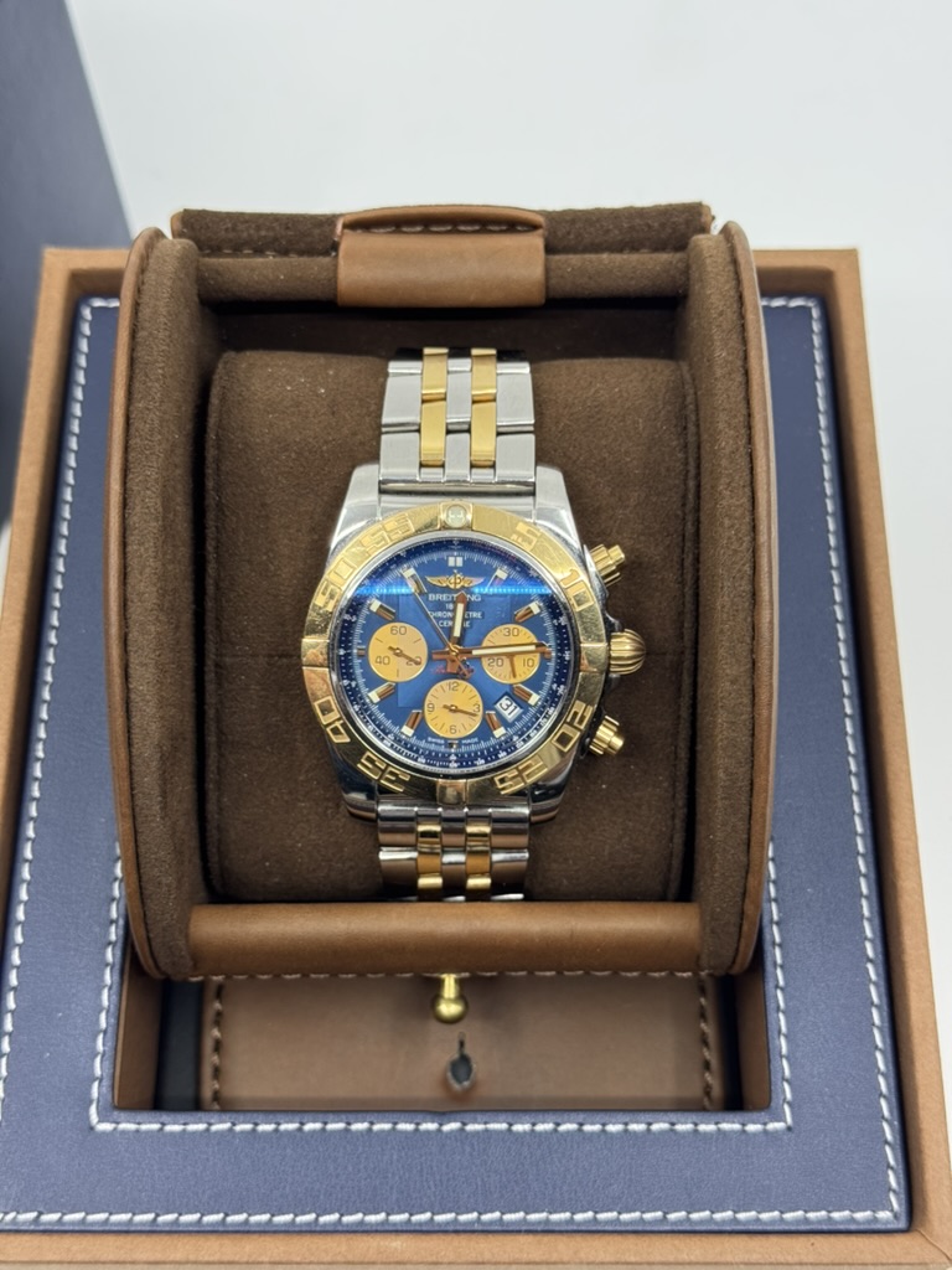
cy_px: 635
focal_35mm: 48
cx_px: 476
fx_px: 1760
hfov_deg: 30.3
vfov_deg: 39.7
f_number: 1.78
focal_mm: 6.76
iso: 64
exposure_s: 1/215
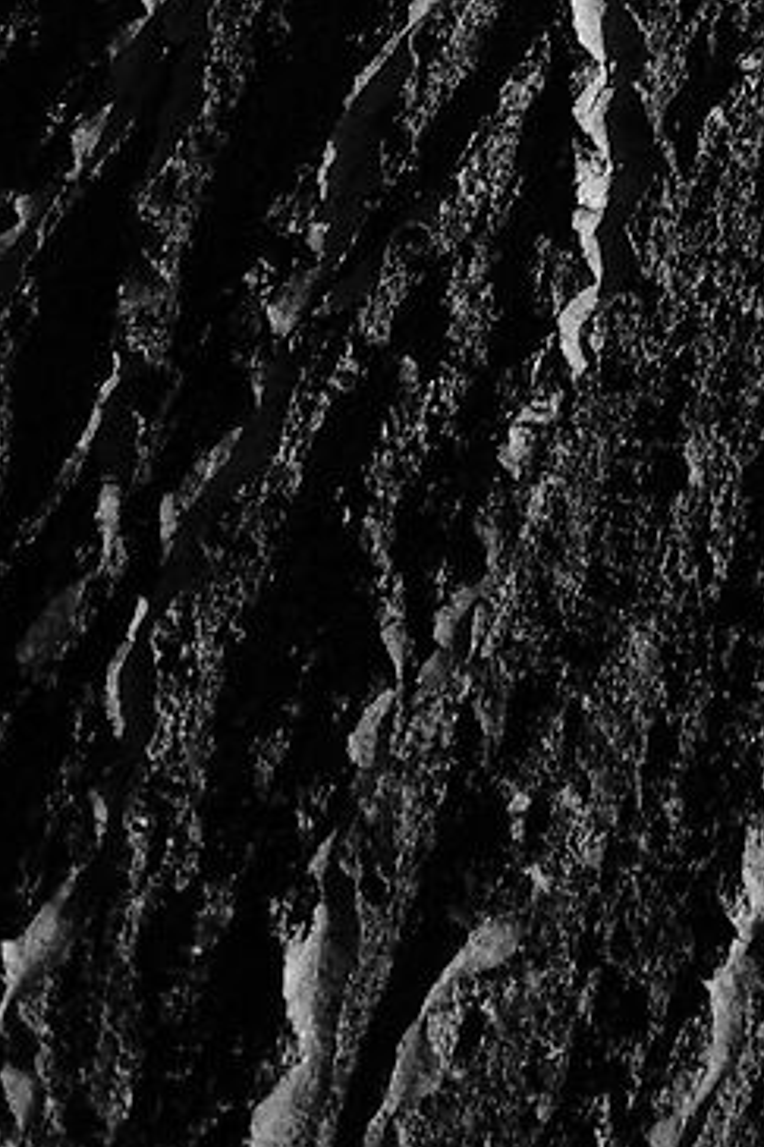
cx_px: 2405
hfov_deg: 8.2
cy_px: -2527
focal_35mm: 138
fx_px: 4397
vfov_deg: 10.0
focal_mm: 14
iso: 500
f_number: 8
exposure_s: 1/500
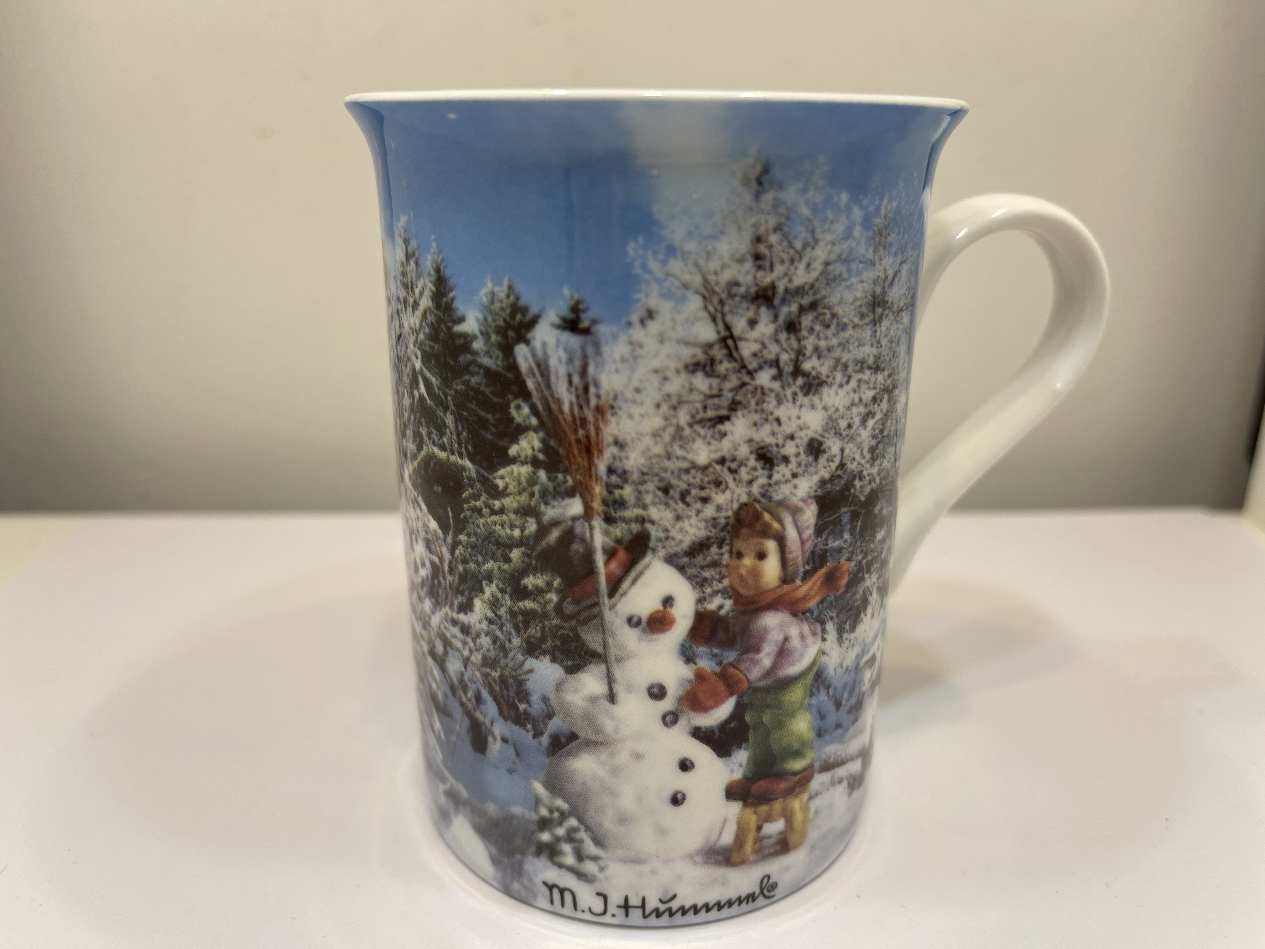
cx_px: 632
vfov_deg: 54.9
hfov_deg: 69.4
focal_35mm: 25
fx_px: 914
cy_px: 474
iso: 32
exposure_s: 1/207
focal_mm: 5.1
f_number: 1.6
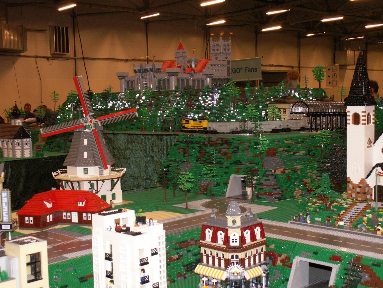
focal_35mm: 54
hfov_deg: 35.5
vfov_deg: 27.0
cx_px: 192
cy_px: 144
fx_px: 598
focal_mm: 8.96
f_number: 3.2
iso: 160
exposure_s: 1/50
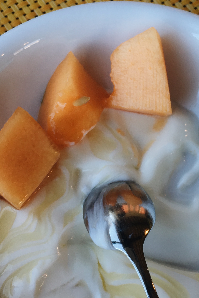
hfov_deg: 23.1
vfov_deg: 34.4
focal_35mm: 58
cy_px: 120
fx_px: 481
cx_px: 157
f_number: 2.2
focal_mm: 4.15
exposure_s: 1/100
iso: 32
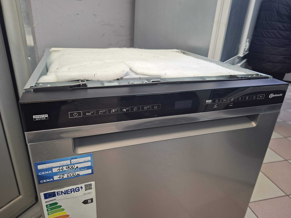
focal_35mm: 23
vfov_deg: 58.9
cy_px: 109
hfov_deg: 73.9
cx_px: 146
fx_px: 193
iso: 250
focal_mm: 5.54
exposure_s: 1/50
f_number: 1.8
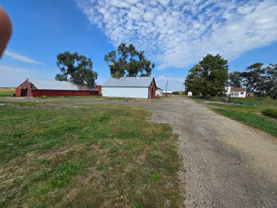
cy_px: 104
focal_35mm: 13
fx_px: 104
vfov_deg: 89.9
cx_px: 138
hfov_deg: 106.2
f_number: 2.2
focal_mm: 2.2
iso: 50
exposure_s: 1/2490
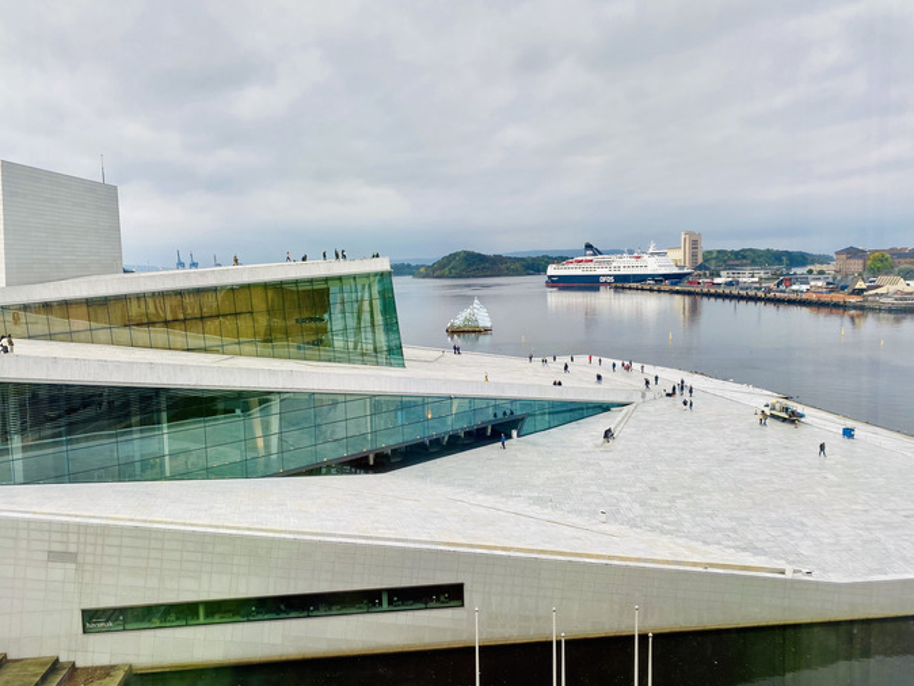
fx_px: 713
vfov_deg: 51.4
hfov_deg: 65.3
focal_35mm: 27
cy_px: 346
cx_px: 450
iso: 32
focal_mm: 4.25
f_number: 1.8
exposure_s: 1/293
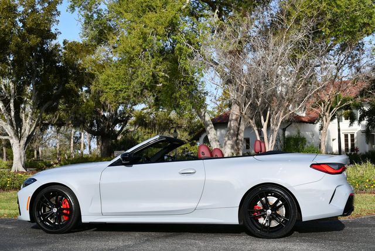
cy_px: 126
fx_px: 542
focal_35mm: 52
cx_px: 188
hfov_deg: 38.2
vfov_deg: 26.0
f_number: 8
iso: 110
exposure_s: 1/250
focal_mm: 26
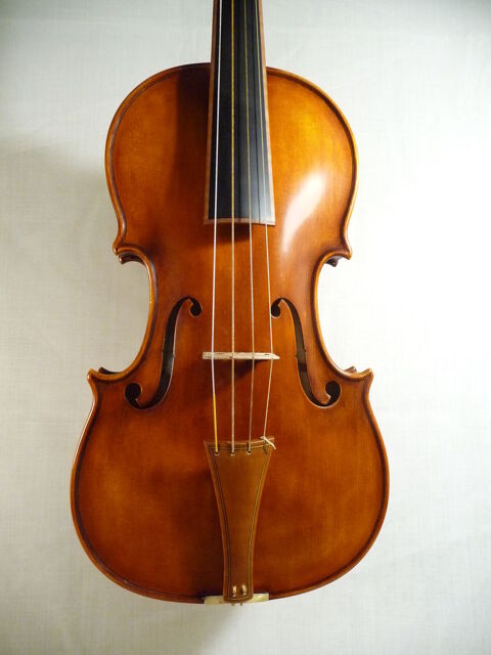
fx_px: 530
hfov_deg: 49.7
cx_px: 246
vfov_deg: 63.4
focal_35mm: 28
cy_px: 328
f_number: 3.3
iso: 500
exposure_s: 1/60
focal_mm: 4.7
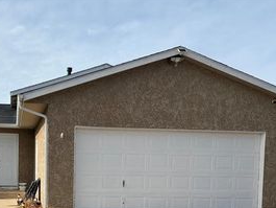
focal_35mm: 49
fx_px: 391
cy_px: 191
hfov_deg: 37.7
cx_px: 62
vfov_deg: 28.5
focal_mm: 5.96
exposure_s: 1/3534
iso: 50
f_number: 1.6
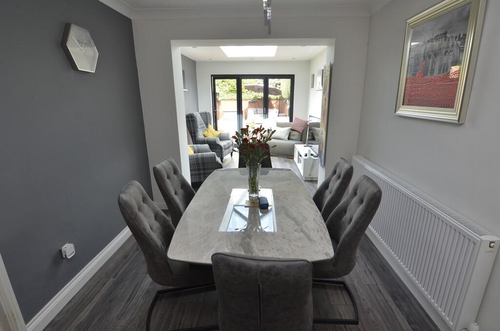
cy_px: 166
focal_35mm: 17
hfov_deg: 92.6
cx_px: 250
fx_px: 239
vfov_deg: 69.4
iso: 640
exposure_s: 1/60
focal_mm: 11.5
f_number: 5.6
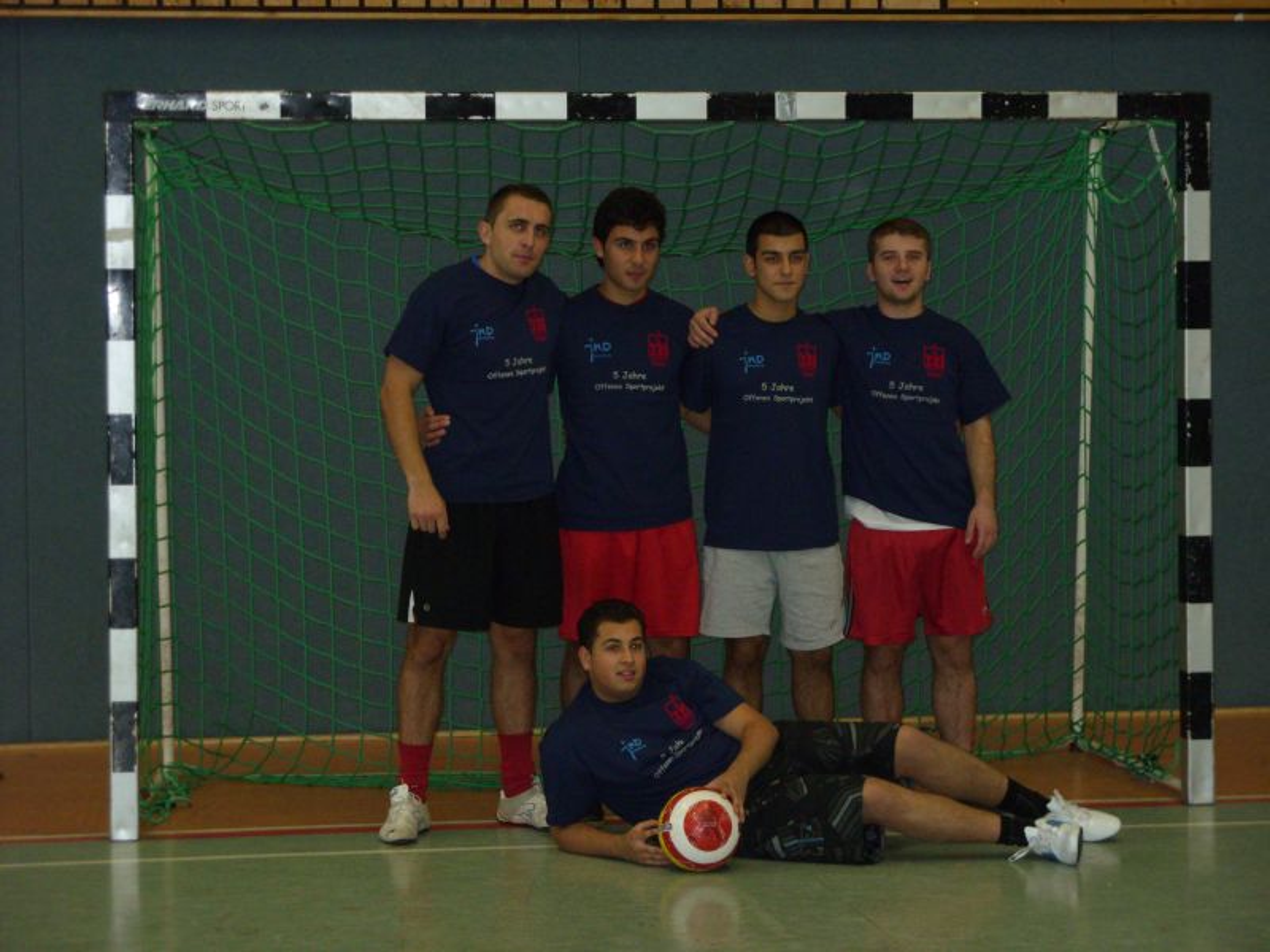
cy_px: 476
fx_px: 3595
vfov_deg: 15.1
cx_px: 635
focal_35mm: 98
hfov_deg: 20.0
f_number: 3.5
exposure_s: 1/148
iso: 400
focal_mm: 16.4
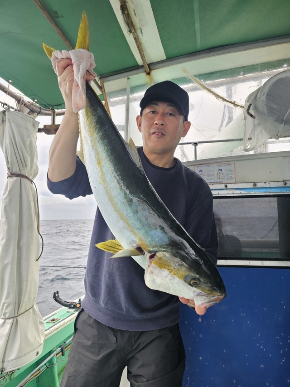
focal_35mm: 23
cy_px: 194
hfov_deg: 58.9
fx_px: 257
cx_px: 145
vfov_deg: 73.9
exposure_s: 1/100
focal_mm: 6.3
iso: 12
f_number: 1.7
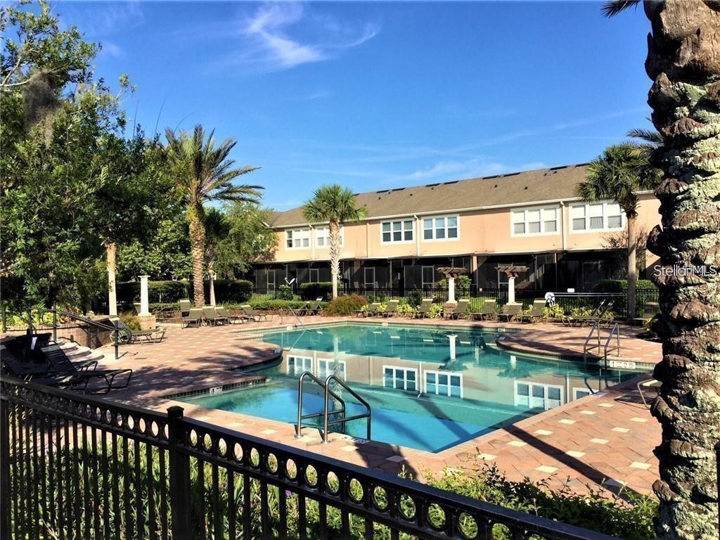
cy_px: 270
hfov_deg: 58.4
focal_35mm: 31
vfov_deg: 45.4
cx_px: 360
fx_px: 645
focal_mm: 3.3
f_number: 2.4
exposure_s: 1/916
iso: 25
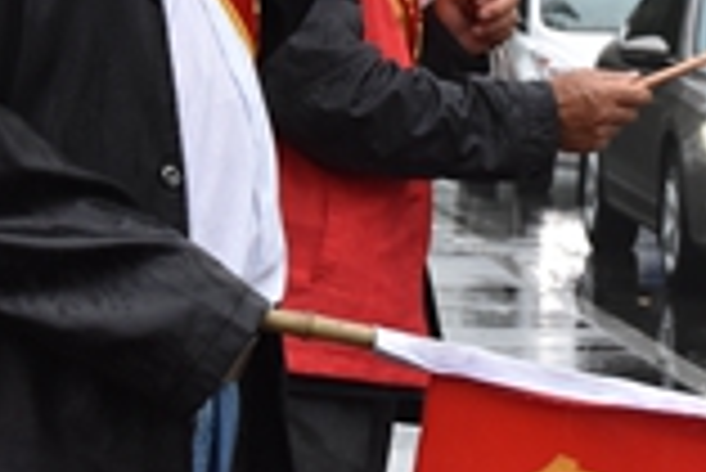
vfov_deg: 5.7
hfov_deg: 8.5
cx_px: 652
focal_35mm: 241
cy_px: 85
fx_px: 4731
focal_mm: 42
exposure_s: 1/200
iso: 800
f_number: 7.1
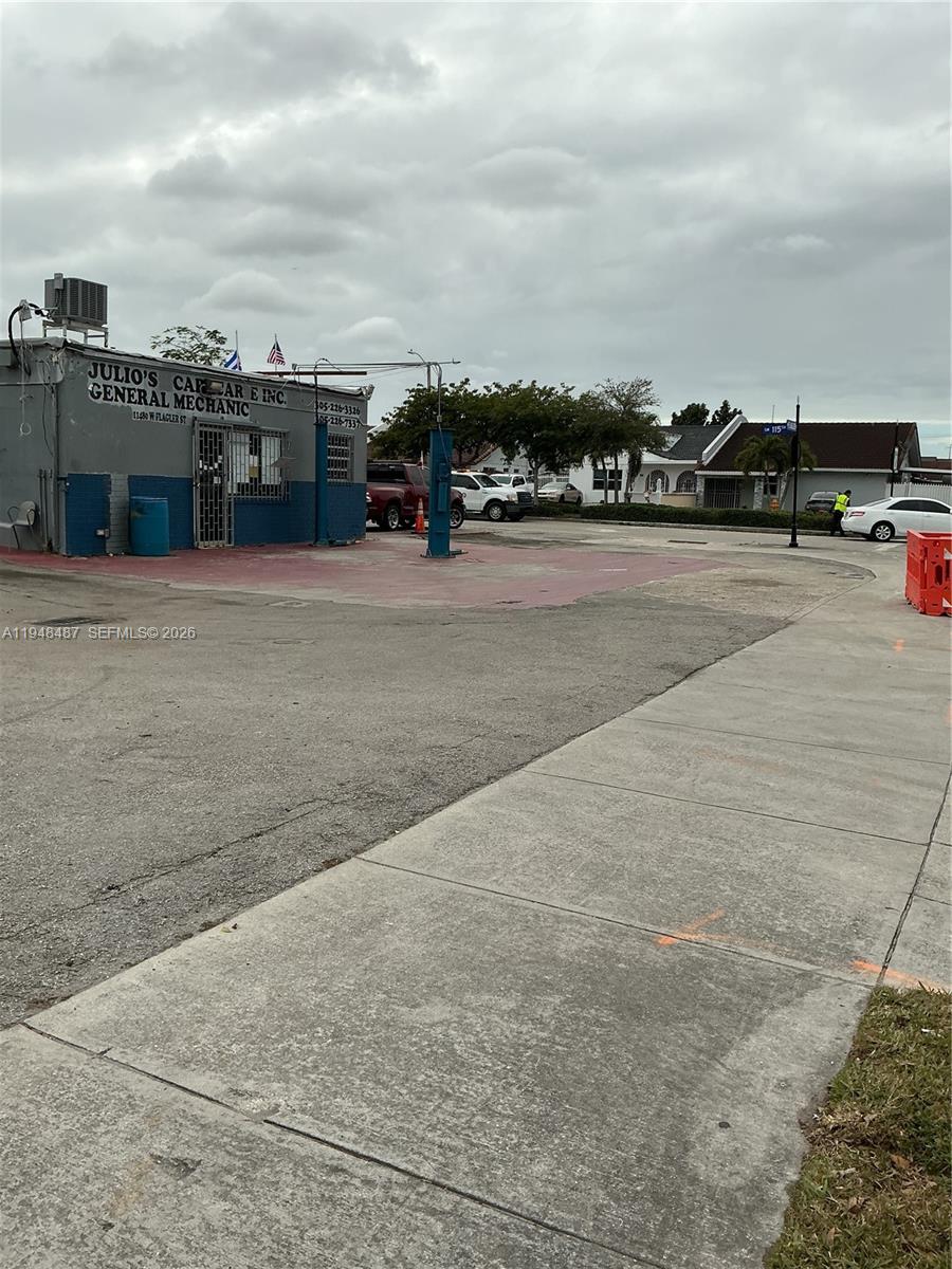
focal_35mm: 29
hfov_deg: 48.2
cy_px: 634
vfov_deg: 61.7
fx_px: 1063
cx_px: 476
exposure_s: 1/2141
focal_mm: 3
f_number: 1.8
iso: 25
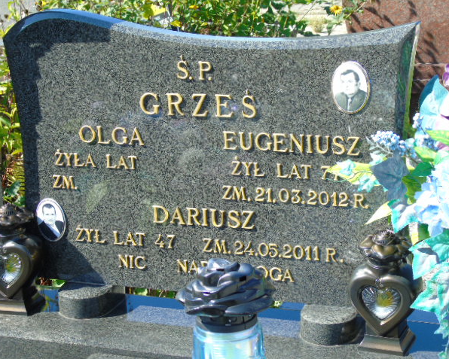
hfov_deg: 22.2
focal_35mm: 86
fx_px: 1143
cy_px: 180
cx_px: 219
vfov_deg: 17.9
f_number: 4.1
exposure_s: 1/160
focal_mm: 15
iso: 80
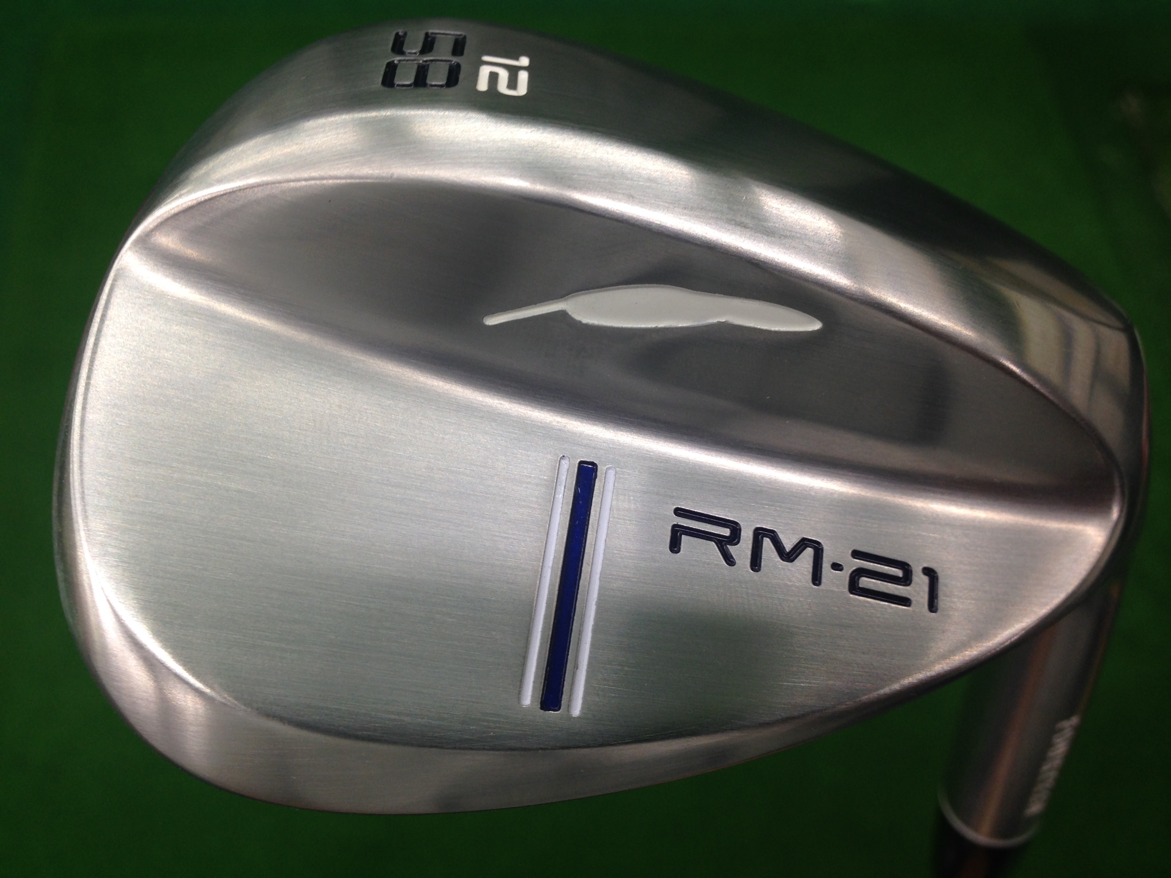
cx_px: 586
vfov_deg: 42.9
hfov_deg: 55.4
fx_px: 1116
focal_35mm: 33
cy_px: 439
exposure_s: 1/40
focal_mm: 4.12
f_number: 2.4
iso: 50
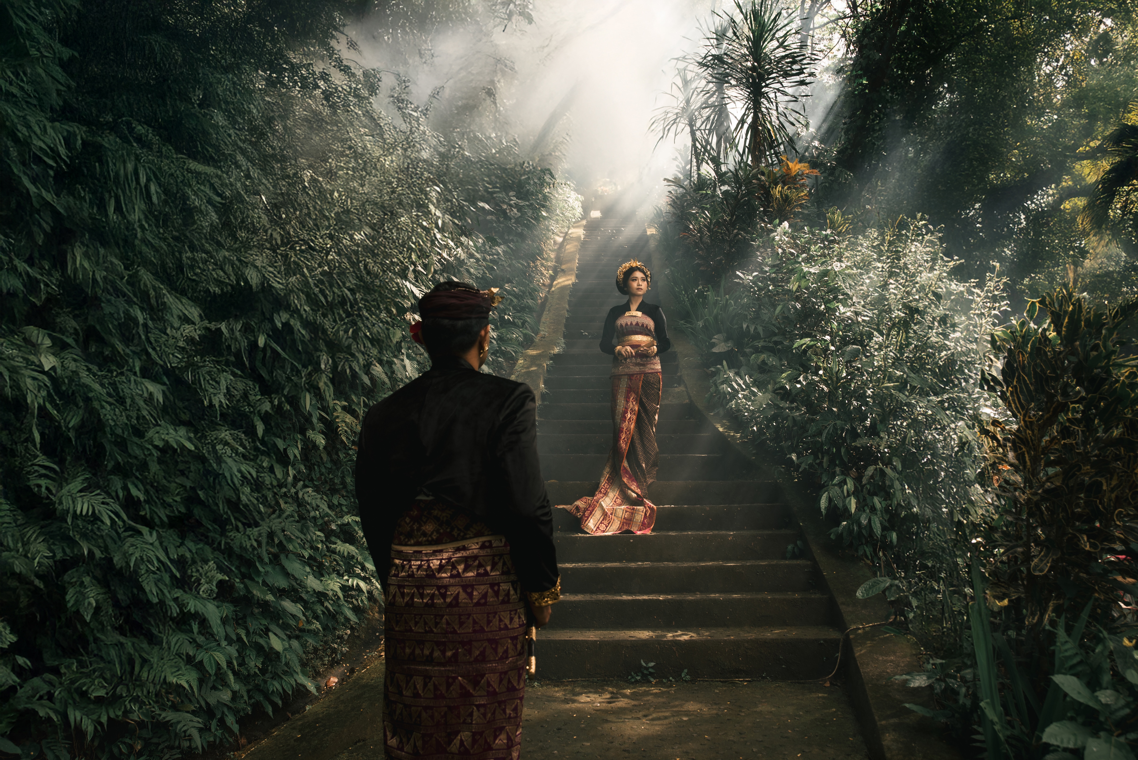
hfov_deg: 58.7
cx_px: 569
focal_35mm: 32
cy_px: 380
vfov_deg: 41.1
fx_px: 1012
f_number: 6.3
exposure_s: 1/100
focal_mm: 32
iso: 64
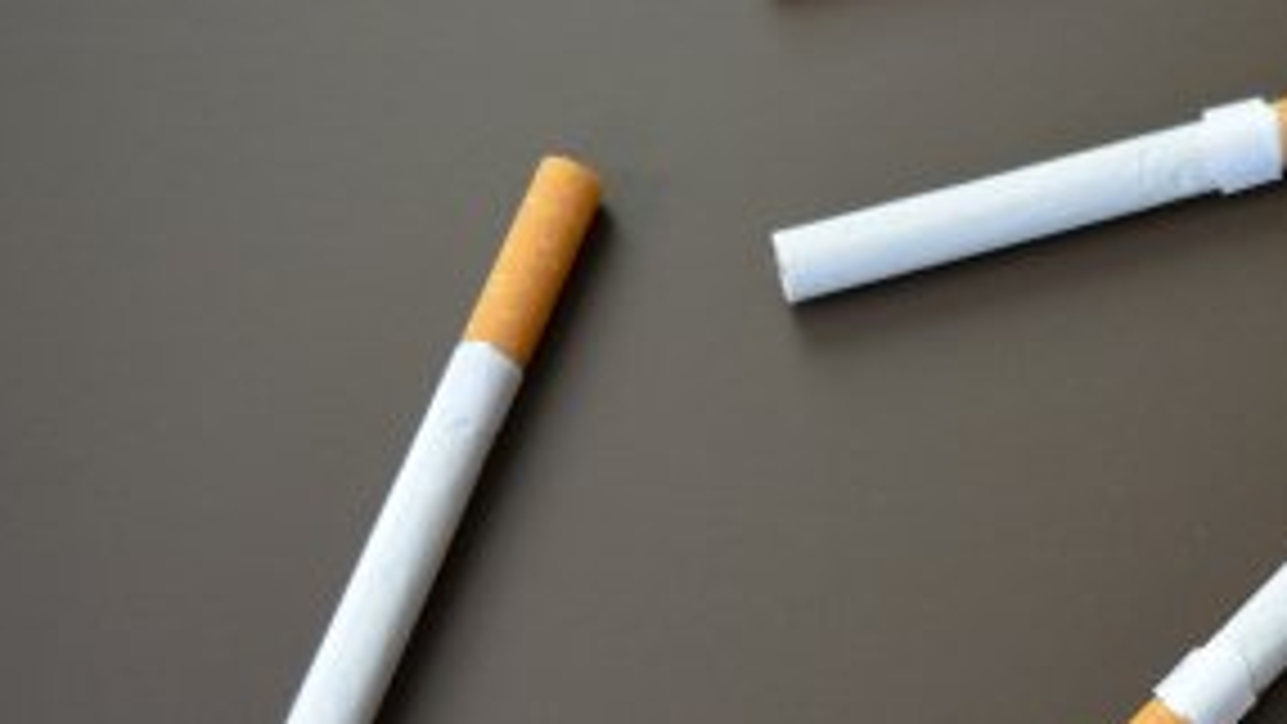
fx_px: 2526
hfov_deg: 27.7
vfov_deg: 16.2
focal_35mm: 74
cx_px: 1112
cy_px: 542
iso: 1600
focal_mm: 22
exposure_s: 1/30
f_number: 3.8
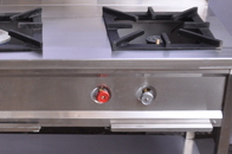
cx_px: 5
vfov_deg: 14.8
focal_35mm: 92
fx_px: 592
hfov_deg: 21.5
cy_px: 78
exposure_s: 1/80
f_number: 4.5
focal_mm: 24
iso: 640
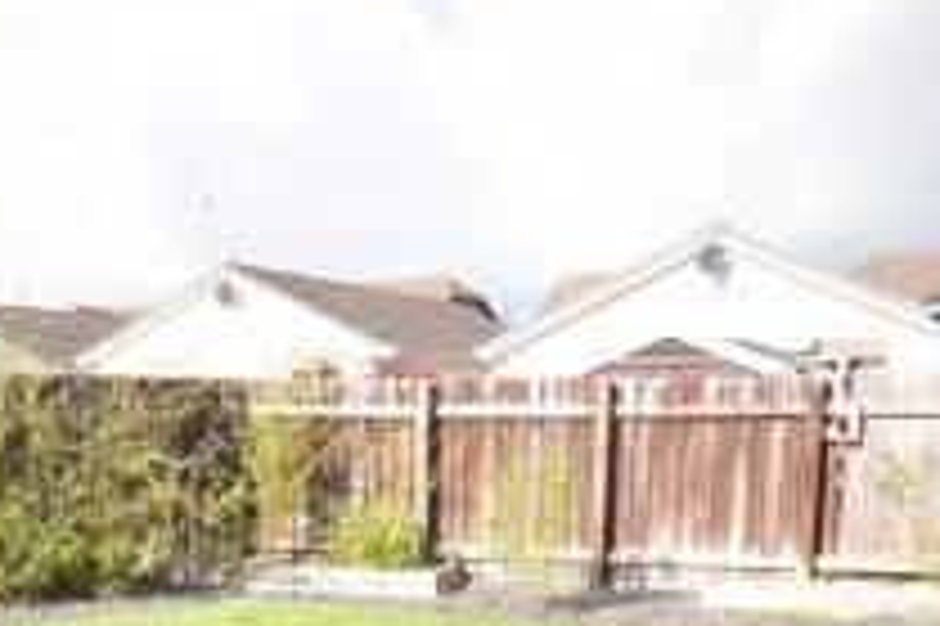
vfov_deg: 24.9
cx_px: 211
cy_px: 655
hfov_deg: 37.6
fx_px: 1334
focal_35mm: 51
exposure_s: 1/160
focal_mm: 15
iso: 100
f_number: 6.3
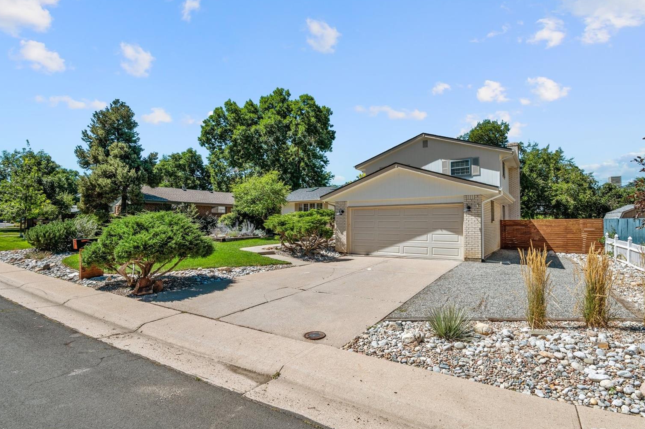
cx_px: 318
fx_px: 322
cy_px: 215
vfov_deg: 67.3
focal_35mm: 18
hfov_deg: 90.1
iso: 400
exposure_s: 1/640
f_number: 8
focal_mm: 17
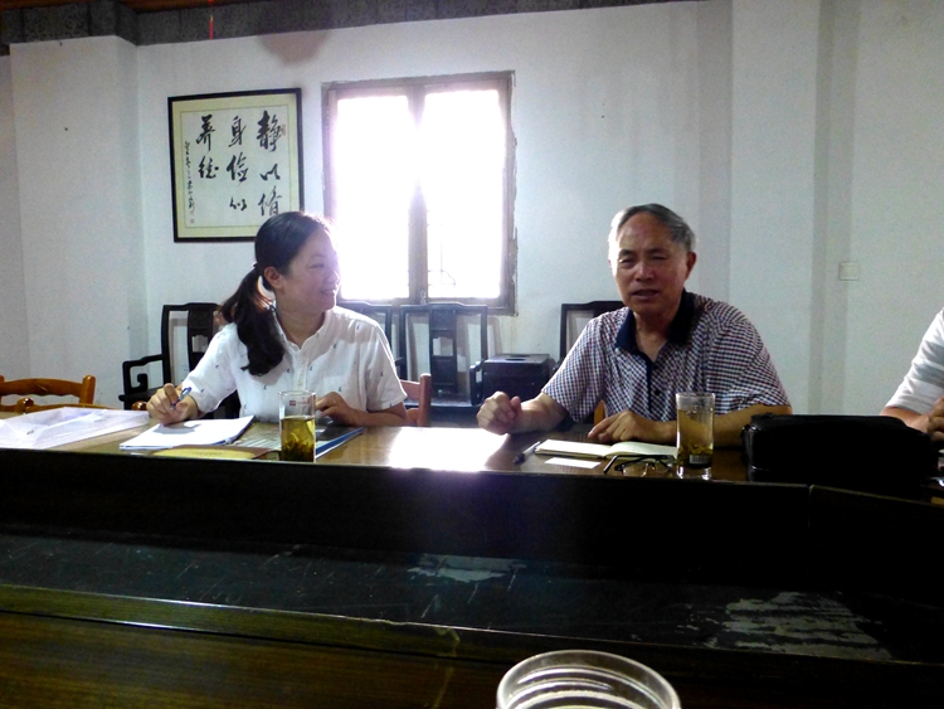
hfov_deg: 69.4
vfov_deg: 54.9
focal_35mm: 25
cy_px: 354
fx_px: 682
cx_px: 472
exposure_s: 1/25
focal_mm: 4.4
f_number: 3.3
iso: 800
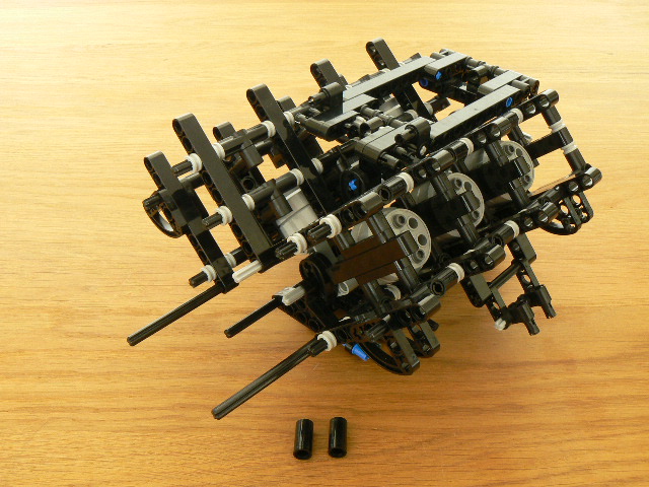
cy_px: 244
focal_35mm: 36
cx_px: 324
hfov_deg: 51.4
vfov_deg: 39.7
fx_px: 675
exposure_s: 3.2
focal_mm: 6
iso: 100
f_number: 6.3
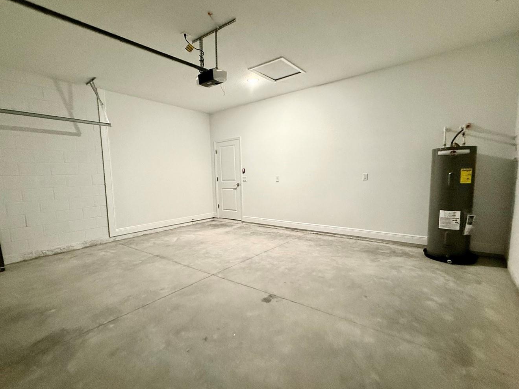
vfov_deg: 74.7
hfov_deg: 91.0
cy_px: 203
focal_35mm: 17
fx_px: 255
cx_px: 245
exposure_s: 1/60
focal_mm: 2.22
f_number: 2.2
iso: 500
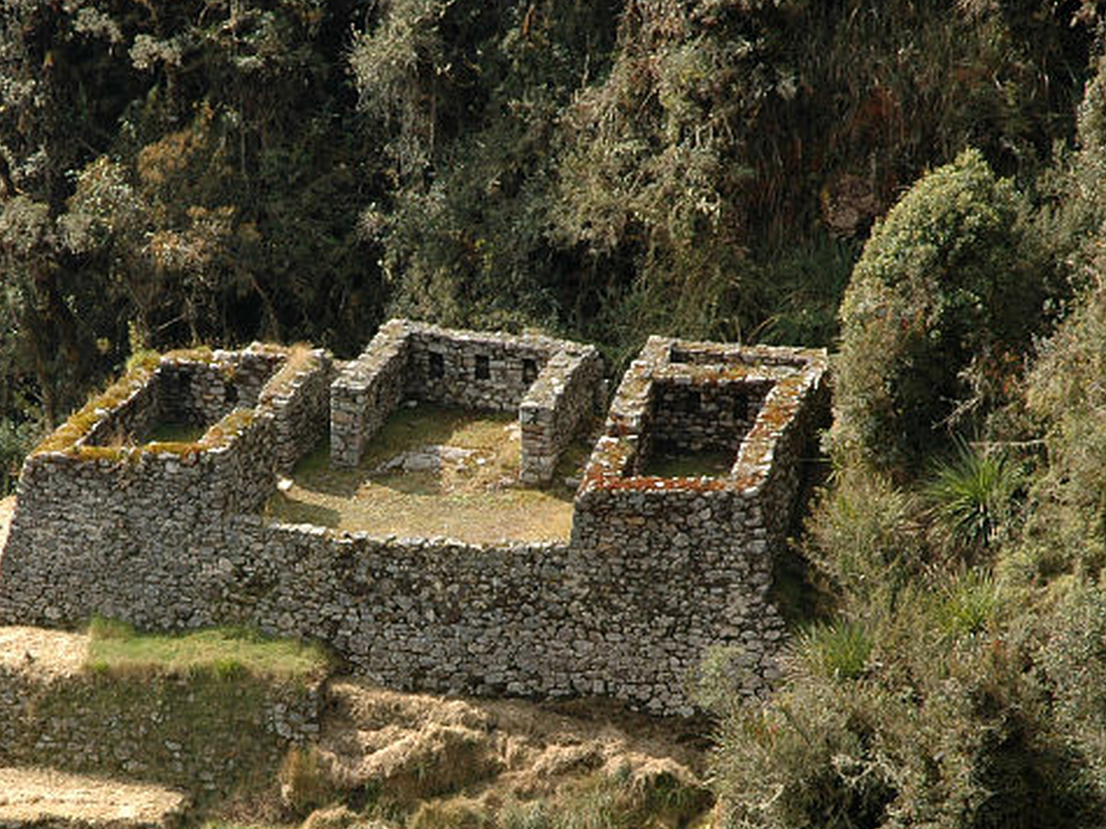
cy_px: 610
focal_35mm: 191
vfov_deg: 7.8
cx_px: 394
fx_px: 6101
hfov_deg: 10.4
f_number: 7.1
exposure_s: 1/200
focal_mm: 70
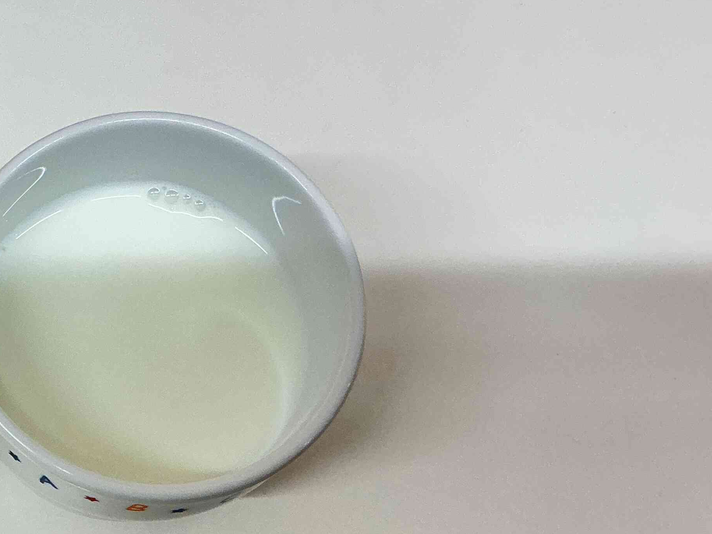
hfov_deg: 27.7
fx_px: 1316
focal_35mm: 64
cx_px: -67
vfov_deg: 22.5
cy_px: 446
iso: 80
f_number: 1.8
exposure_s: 1/60
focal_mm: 3
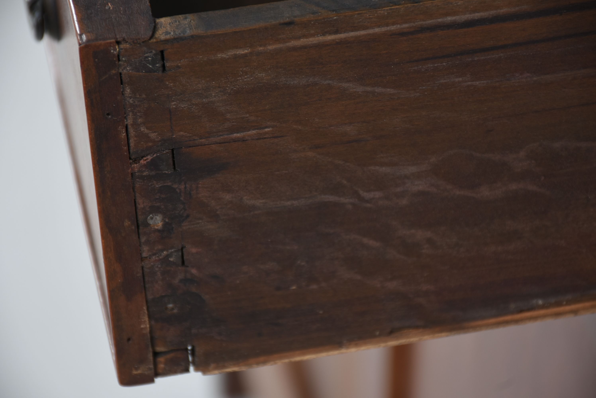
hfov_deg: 9.8
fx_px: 3479
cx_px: 298
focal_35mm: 210
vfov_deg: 6.6
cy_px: 199
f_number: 7.1
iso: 200
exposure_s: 1/80
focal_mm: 140
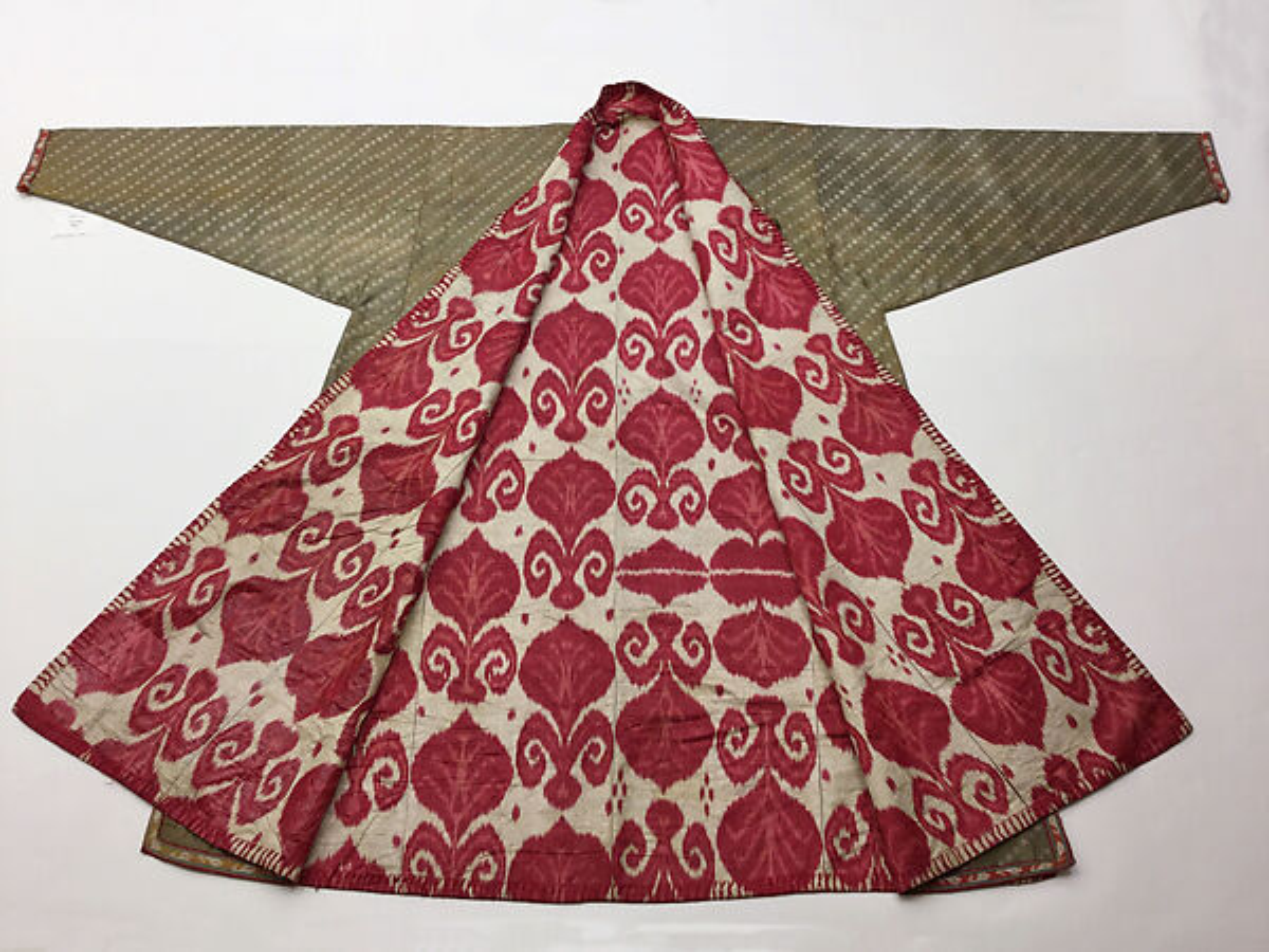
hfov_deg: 58.4
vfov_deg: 45.4
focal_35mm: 31
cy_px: 476
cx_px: 634
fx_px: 1136
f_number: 2.4
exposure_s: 1/60
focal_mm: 3.3
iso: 32
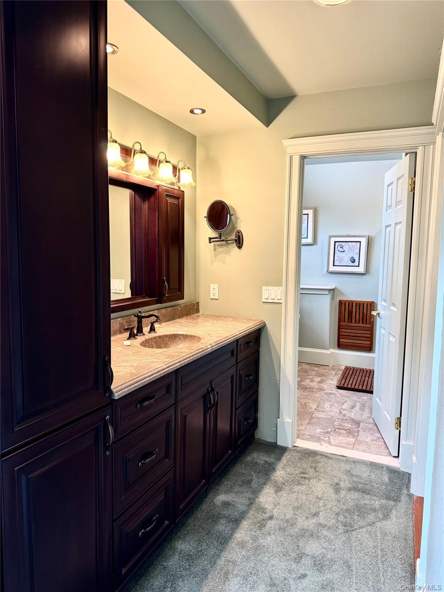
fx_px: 410
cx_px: 222
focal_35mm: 24
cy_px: 296
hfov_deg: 56.8
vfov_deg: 71.6
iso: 125
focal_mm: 6.76
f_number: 1.78
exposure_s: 1/60
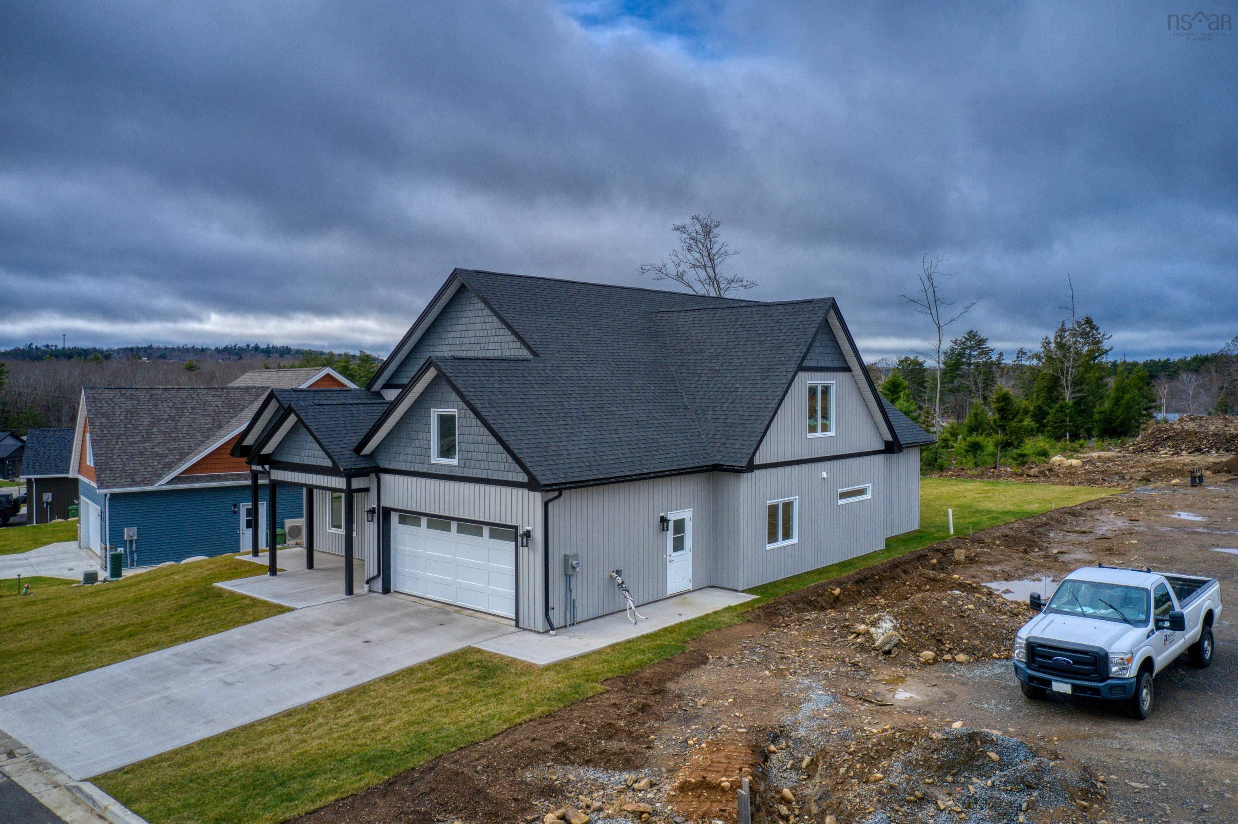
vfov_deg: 46.4
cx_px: 619
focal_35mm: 28
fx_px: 963
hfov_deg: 65.5
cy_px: 412
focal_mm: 10.3
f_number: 5
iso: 100
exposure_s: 1/320
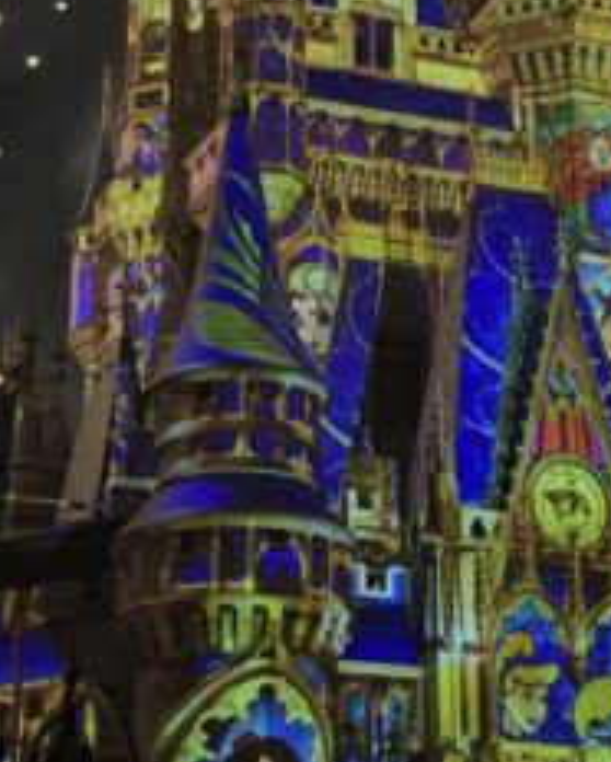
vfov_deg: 16.9
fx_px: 2528
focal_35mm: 112
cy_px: 105
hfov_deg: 13.8
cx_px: 338
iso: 500
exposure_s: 1/30
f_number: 1.8
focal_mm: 4.25
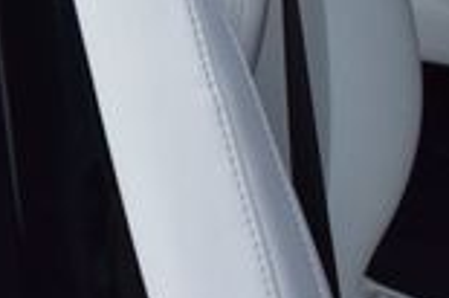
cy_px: -41
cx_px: -365
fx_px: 1856
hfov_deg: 12.6
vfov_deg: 9.1
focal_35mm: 149
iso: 400
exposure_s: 1/50
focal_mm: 24
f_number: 8
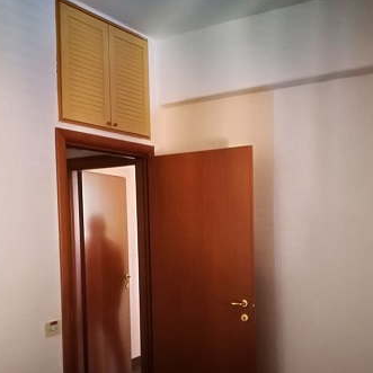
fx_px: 524
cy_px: 248
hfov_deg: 39.2
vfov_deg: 38.7
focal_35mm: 43
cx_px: 177
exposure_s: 1/20
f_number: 2.2
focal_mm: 4.5
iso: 640
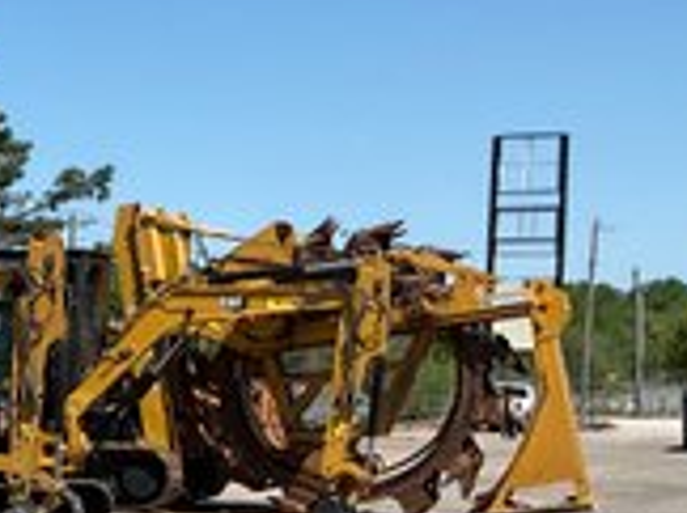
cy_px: 460
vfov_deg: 13.0
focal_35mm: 113
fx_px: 2239
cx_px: -422
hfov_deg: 15.7
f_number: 1.8
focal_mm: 3
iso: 16
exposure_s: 1/2427
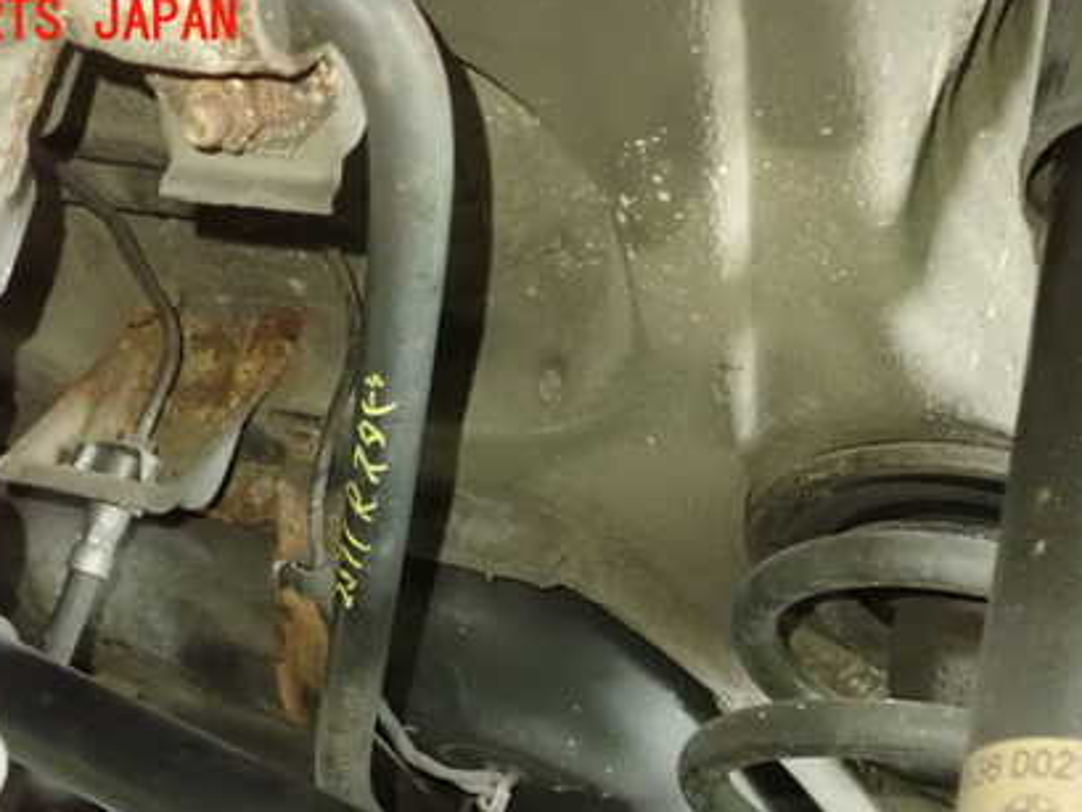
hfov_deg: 42.9
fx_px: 1376
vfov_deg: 32.4
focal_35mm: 44
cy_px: 585
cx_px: 550
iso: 1600
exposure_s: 1/30
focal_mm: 5.5
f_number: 2.3
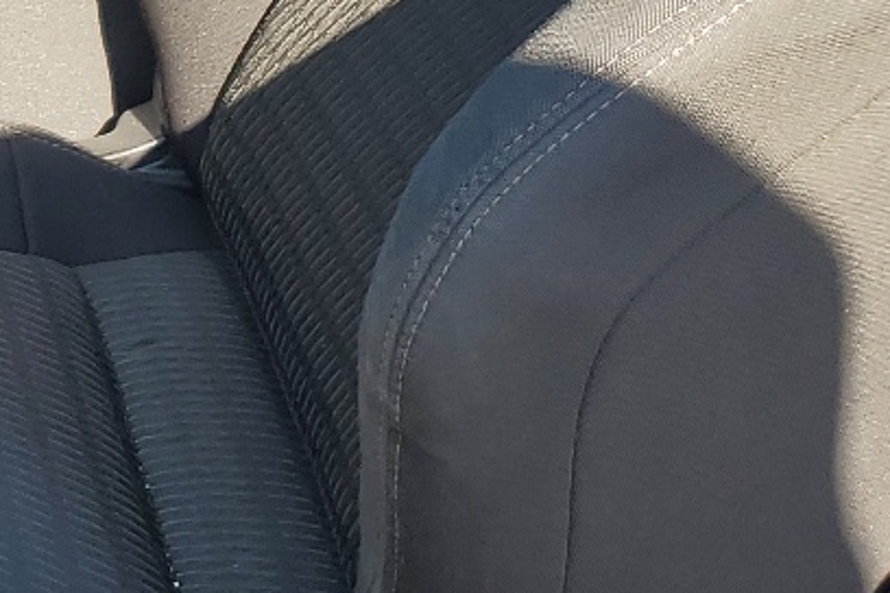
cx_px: -720
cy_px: -50
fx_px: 2620
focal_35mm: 106
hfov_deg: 16.2
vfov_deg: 12.7
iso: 50
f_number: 1.5
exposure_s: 1/385
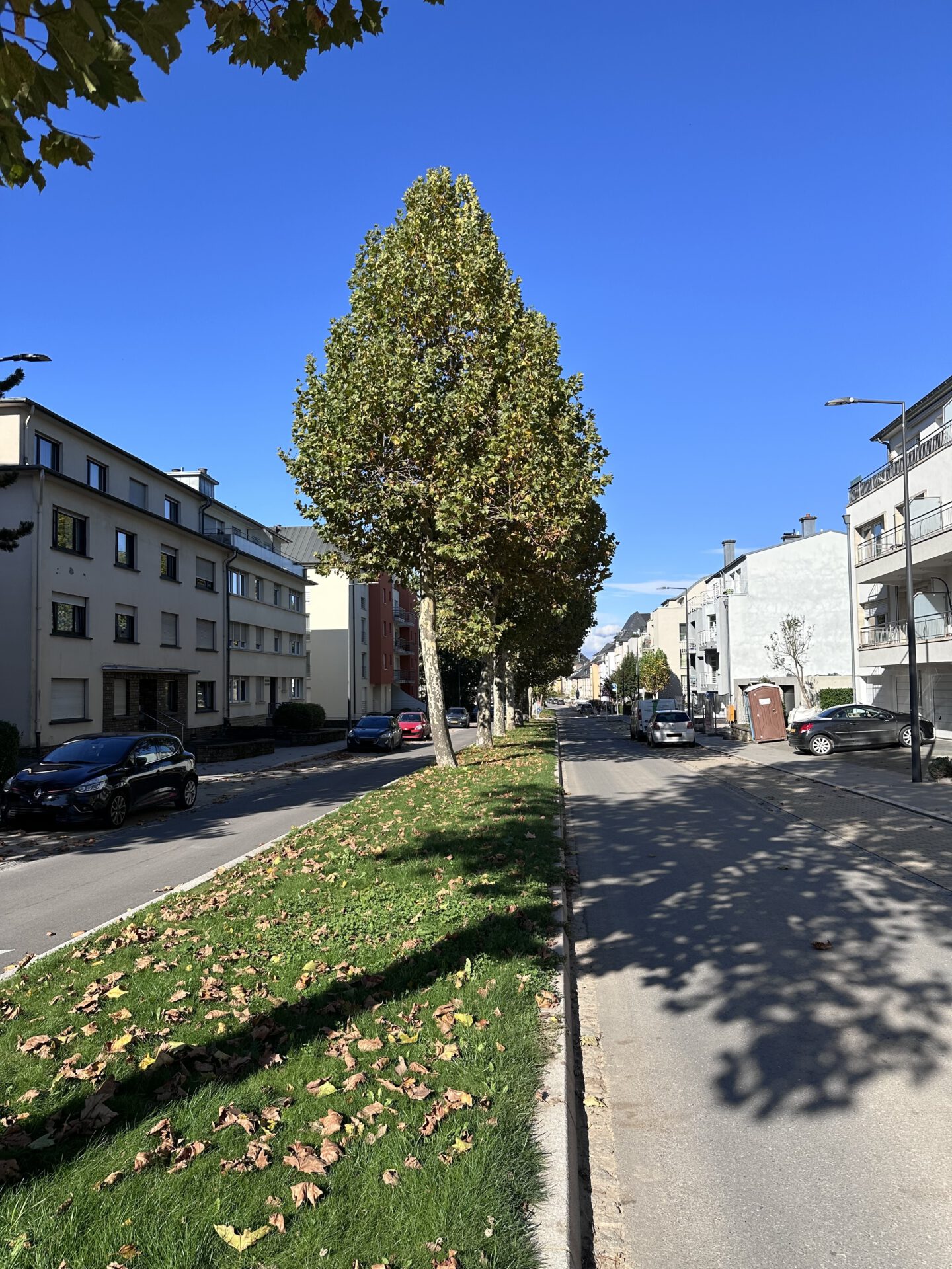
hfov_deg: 56.8
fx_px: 880
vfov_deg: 71.6
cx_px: 476
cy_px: 634
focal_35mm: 24
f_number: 1.78
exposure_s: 1/3356
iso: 80
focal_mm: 6.86
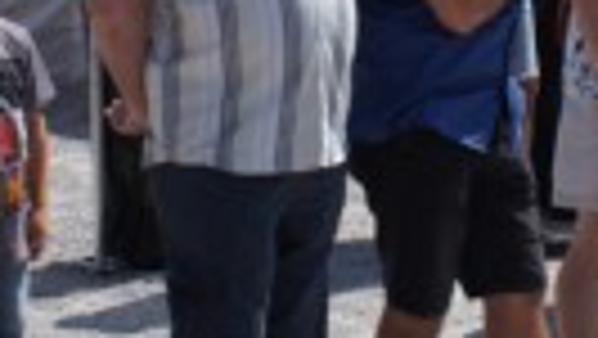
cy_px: -243
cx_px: 414
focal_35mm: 191
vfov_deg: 6.3
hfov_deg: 11.3
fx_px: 3030
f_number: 11
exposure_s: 1/160
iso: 100
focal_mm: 30
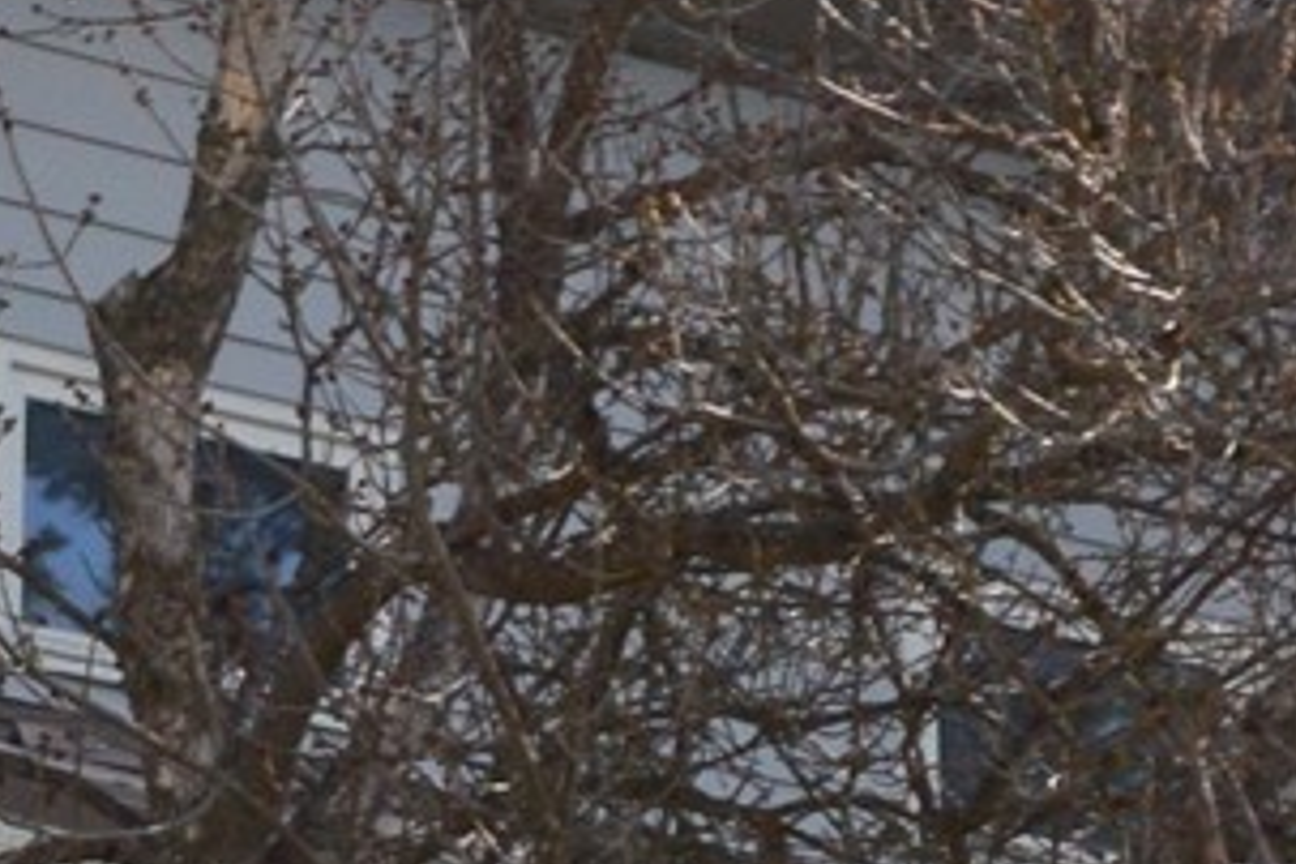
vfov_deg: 4.0
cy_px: 1317
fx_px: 12383
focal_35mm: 344
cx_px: 1384
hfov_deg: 6.0
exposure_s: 1/250
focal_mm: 32
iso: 400
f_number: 10
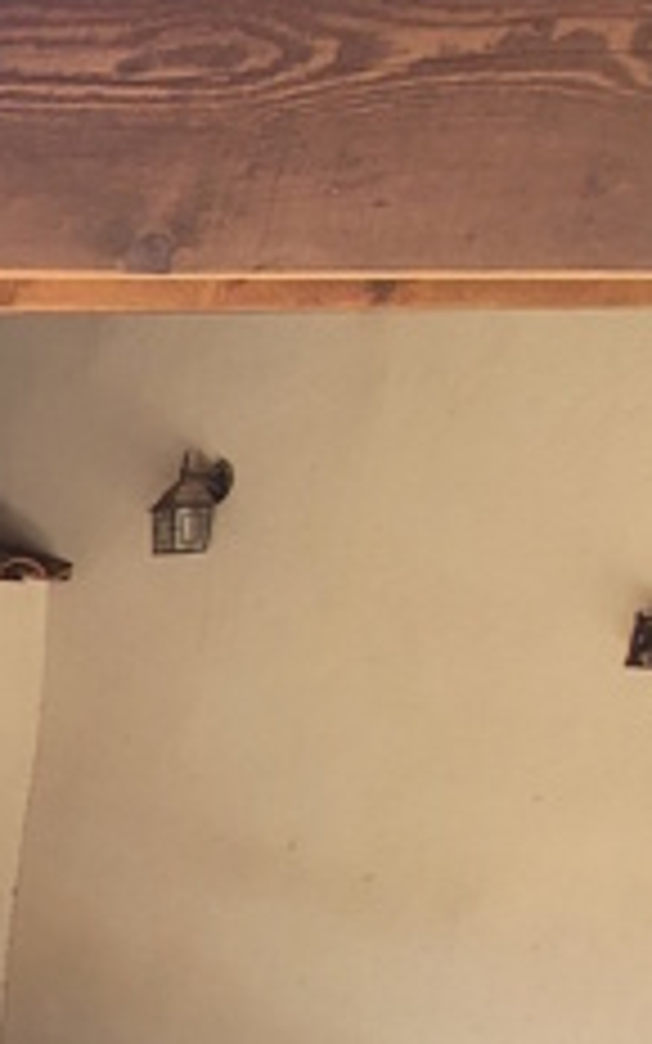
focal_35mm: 57
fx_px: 1621
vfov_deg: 33.7
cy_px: 950
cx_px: -1057
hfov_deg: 13.4
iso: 80
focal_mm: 1.74
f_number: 2.2
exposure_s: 1/100
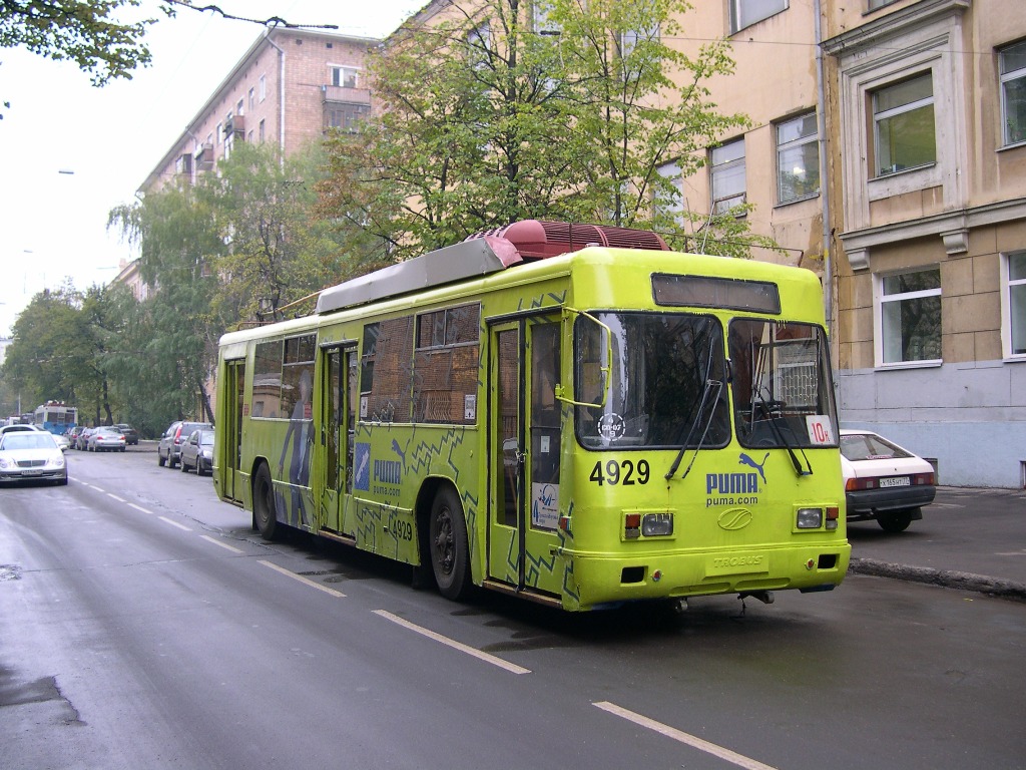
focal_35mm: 38
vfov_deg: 37.7
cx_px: 513
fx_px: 1126
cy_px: 385
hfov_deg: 49.0
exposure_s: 1/47.5
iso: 100
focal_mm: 8
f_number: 2.8
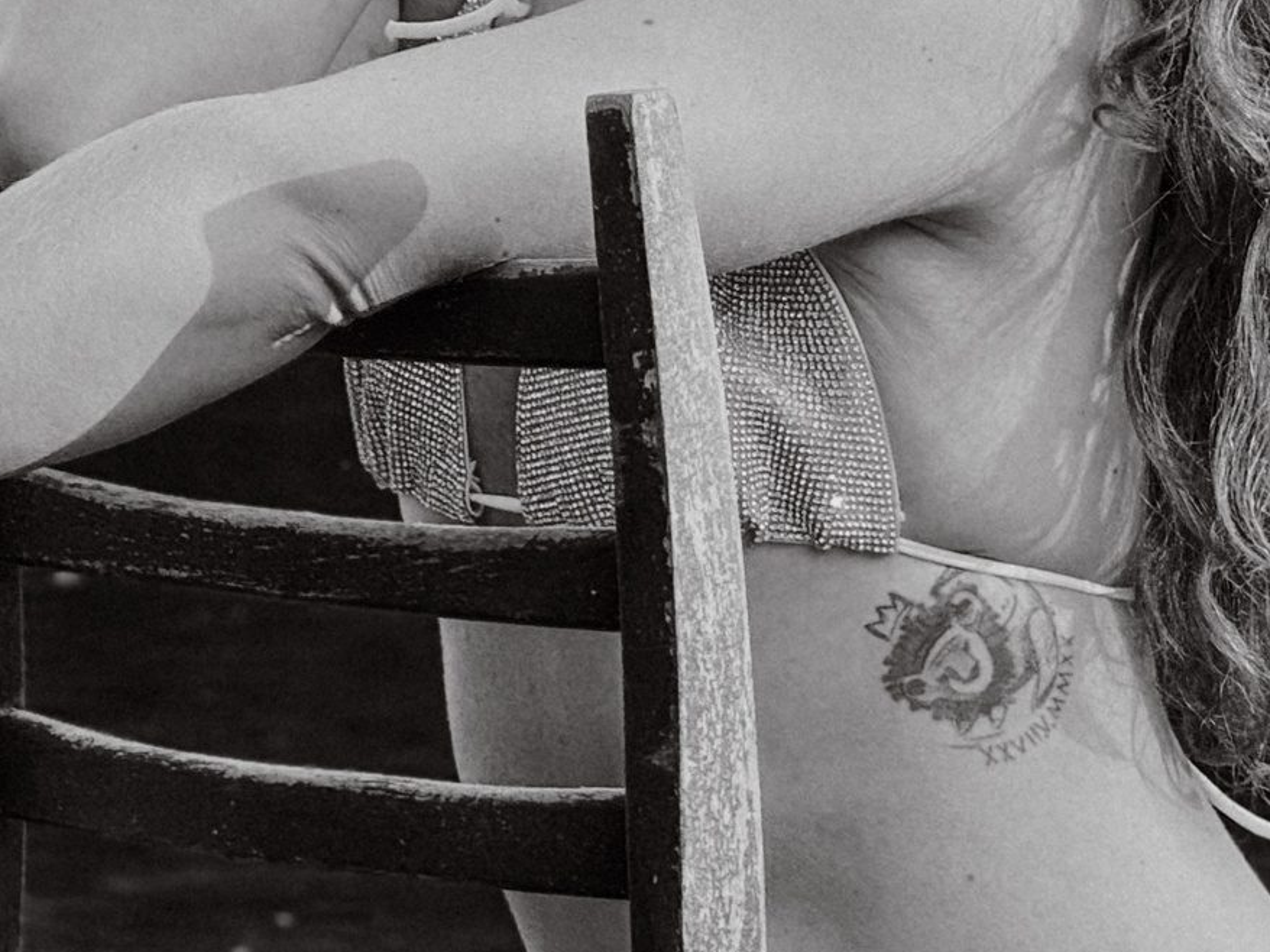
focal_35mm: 350
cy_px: -10
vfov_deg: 4.2
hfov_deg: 5.7
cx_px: 648
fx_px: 12837
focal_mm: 15.66
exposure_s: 1/160
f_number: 2.8
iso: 50
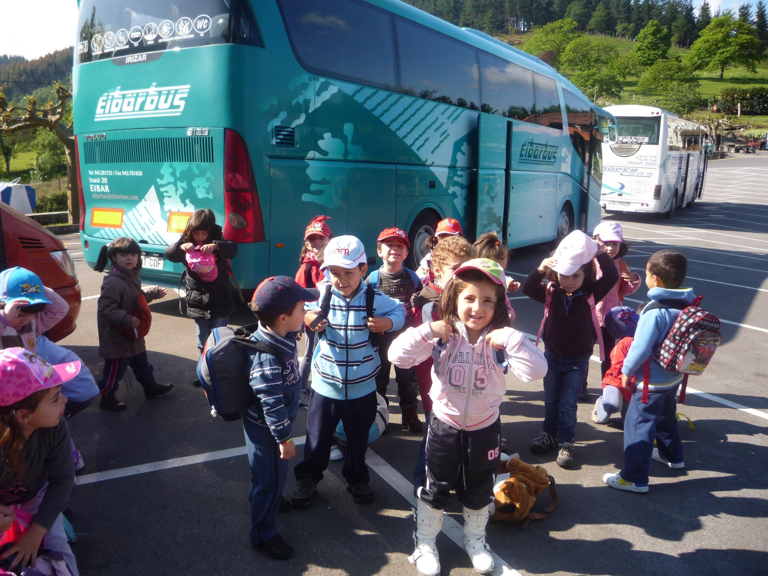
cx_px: 384
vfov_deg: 46.8
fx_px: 666
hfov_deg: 60.0
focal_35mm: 30
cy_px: 288
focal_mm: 5.2
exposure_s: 1/320
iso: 100
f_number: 4
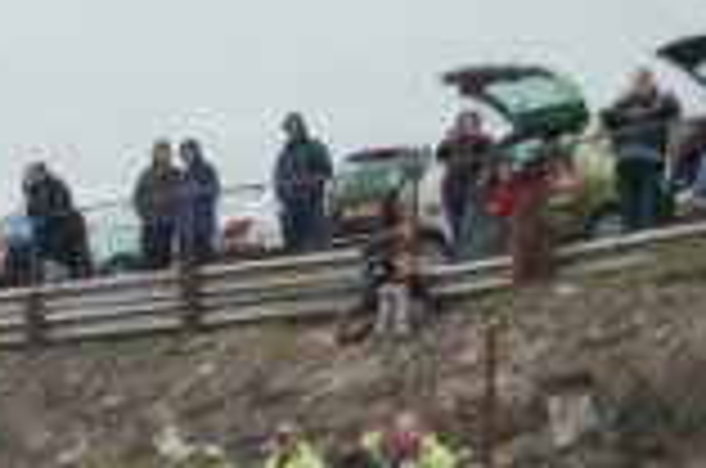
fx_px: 4795
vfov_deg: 5.5
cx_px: -567
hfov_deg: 8.1
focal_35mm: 245
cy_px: 886
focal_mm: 40
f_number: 4.8
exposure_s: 1/800
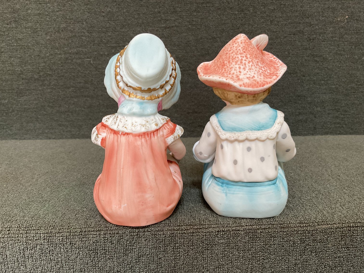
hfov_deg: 61.7
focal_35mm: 29
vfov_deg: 48.2
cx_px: 182
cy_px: 136
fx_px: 305
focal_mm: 3
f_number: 1.8
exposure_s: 1/60
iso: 100
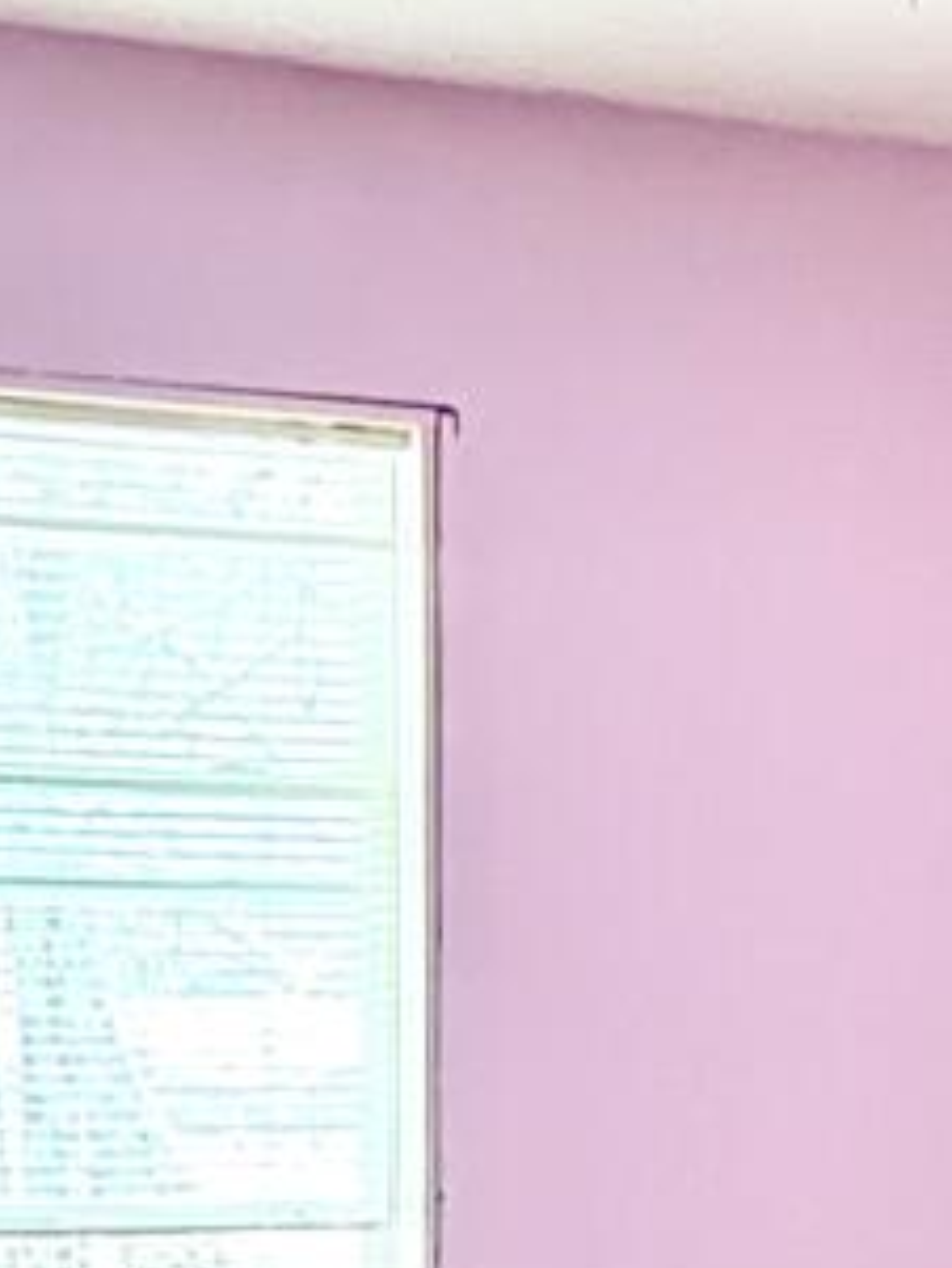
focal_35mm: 93
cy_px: 1567
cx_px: 712
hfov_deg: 15.8
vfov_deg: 19.7
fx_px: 3408
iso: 200
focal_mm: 2.22
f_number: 2.2
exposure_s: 1/60
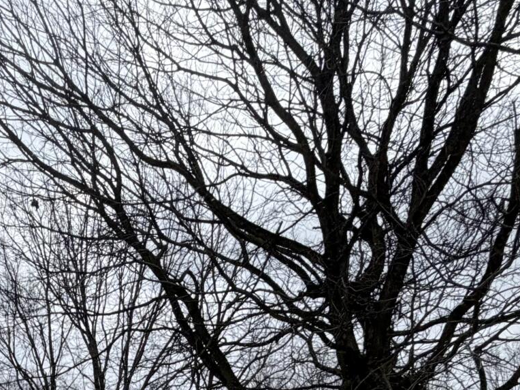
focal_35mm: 55
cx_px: -29
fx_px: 826
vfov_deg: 21.5
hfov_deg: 31.6
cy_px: 612
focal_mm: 2.22
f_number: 2.2
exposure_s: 1/734
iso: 40
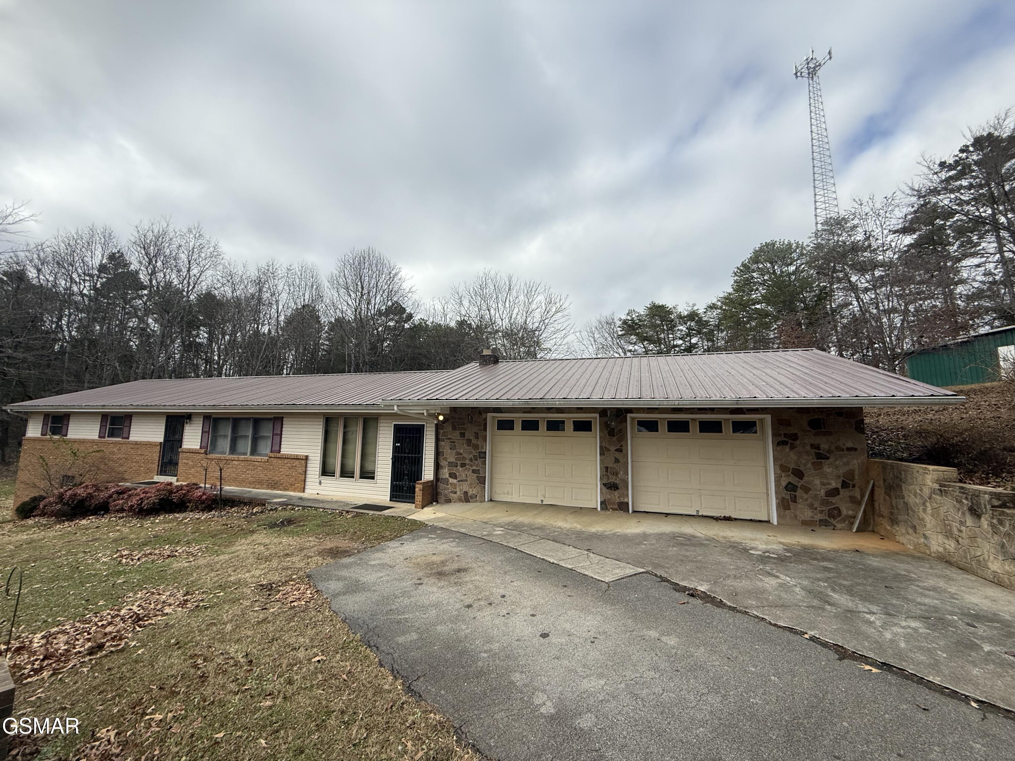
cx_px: 508
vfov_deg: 85.7
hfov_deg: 102.1
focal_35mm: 14
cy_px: 380
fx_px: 411
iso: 50
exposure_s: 1/1368
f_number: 2.2
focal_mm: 2.22
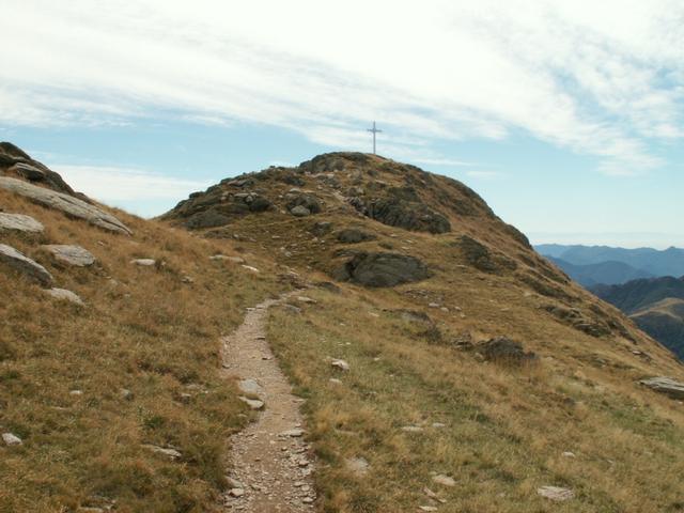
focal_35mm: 35
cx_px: 342
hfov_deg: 52.6
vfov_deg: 40.7
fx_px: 692
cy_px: 256
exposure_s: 1/160
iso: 50
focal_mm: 5.86
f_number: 8
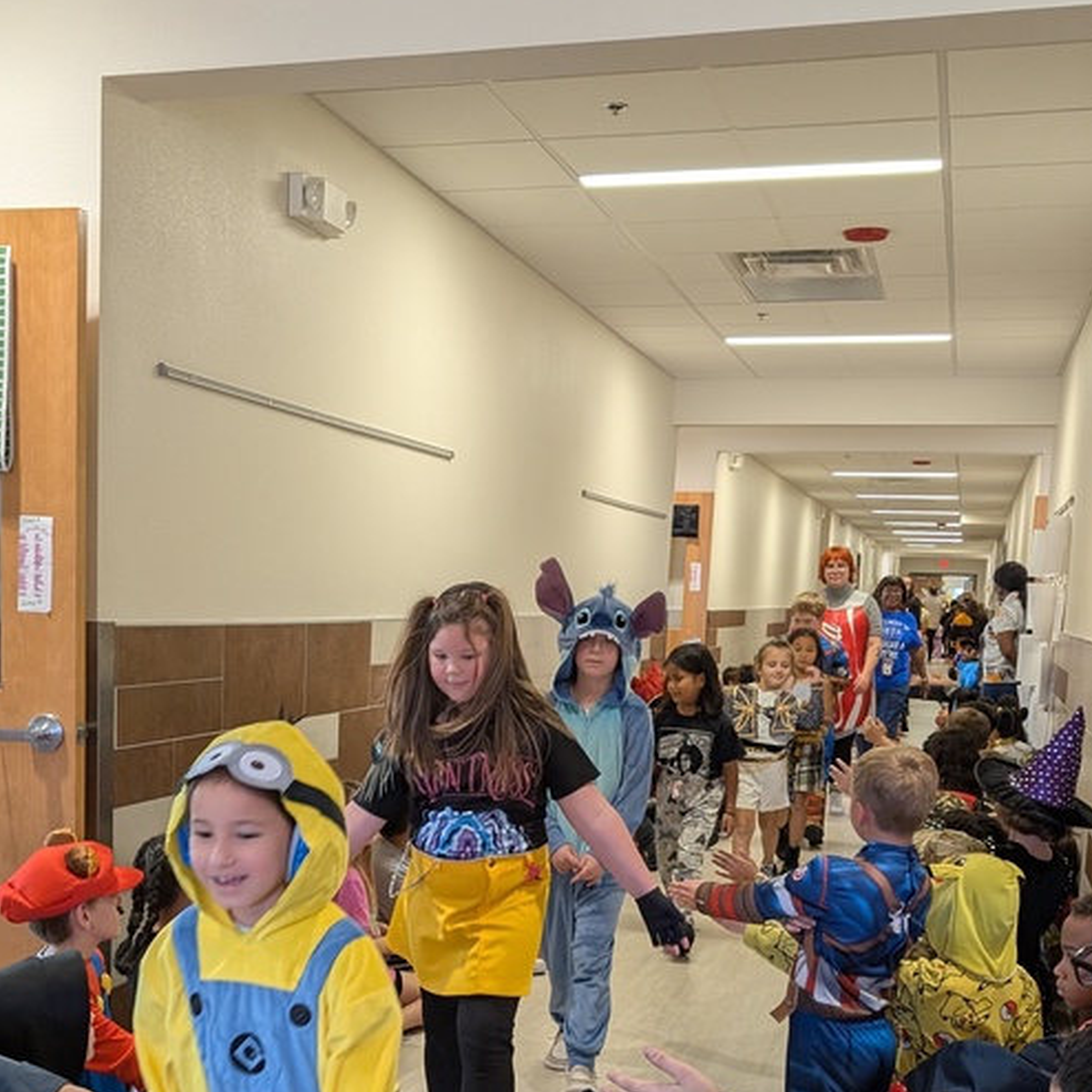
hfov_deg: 38.0
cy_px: 818
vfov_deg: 37.4
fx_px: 1570
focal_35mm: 44
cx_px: 386
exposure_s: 1/120
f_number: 1.68
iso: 184
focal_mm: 6.9
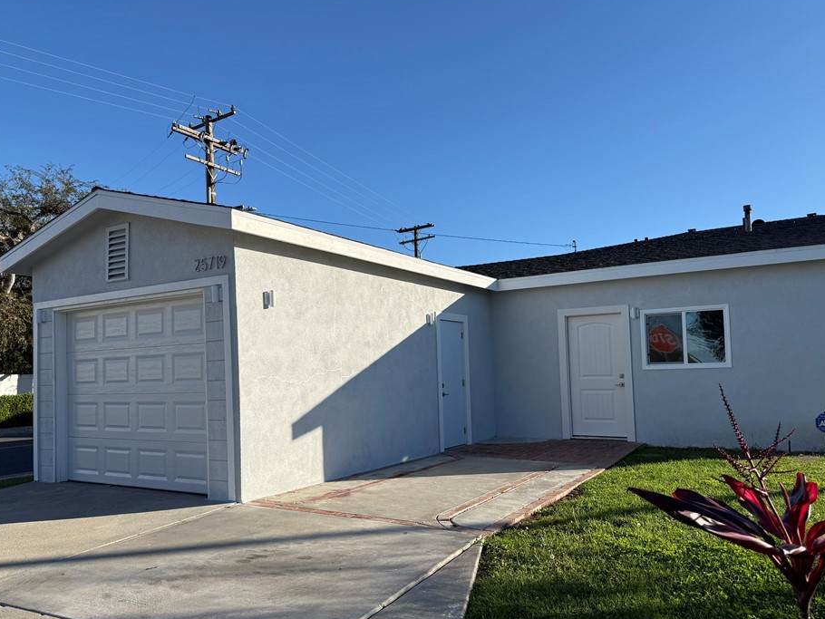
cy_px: 337
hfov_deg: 65.3
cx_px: 400
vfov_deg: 51.3
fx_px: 644
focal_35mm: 27
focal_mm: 6.76
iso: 80
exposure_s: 1/4673
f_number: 1.78
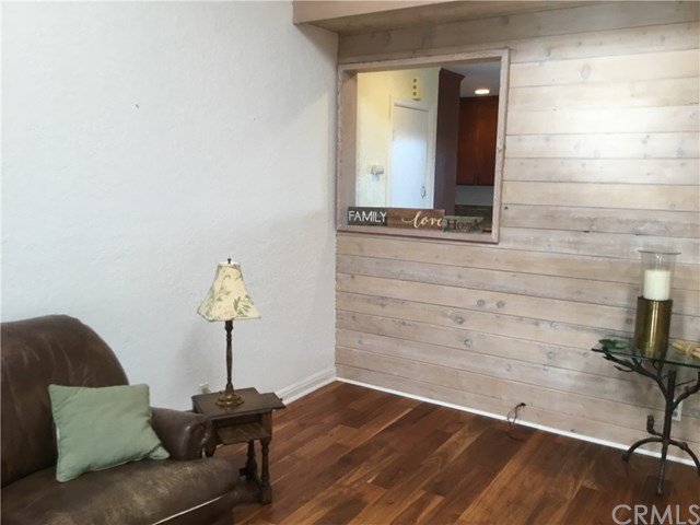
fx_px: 627
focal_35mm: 31
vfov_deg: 45.4
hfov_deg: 58.4
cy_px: 262
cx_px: 350
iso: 40
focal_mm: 3.3
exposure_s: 1/30
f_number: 2.4
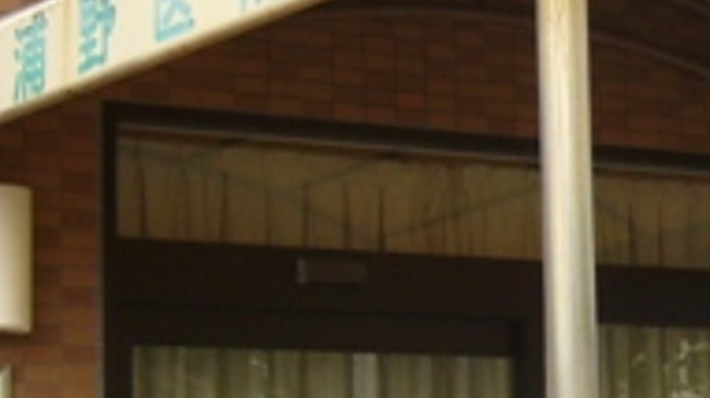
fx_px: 2407
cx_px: 632
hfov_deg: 16.6
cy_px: 309
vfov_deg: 9.4
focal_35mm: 128
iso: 80
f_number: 2.8
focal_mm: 5.8
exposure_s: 1/125
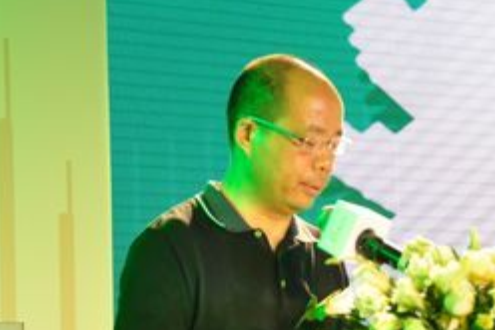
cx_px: 325
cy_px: 290
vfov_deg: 10.7
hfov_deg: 16.1
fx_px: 1745
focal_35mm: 127
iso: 1000
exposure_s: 1/125
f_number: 5.6
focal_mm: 42
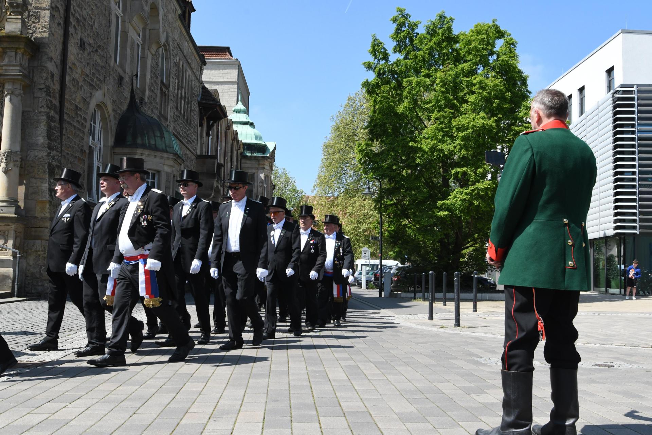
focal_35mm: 36
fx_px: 652
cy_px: 218
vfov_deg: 36.9
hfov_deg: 53.1
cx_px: 326
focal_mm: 24
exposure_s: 1/800
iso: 1250
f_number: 14
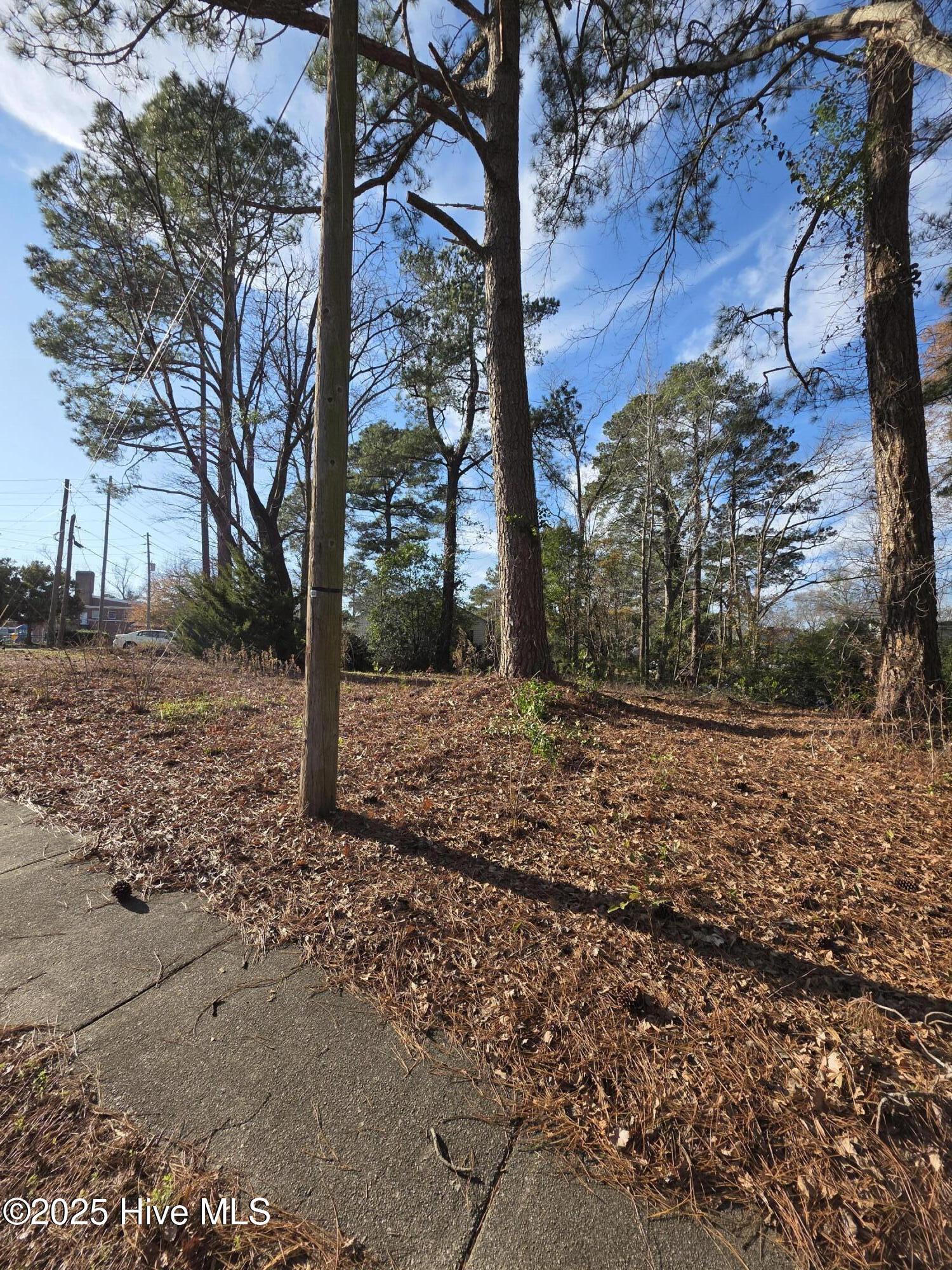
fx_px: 477
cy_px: 635
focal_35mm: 13
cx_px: 476
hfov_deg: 89.9
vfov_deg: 106.2
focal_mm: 2.2
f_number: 1.9
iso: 40
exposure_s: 1/1395
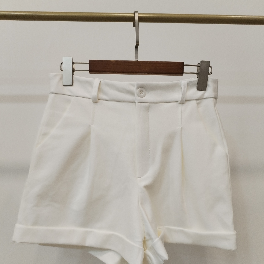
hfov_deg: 47.2
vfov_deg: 46.9
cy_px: 159
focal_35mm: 35
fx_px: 302
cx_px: 134
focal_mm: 4.75
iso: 257
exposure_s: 1/60
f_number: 1.8
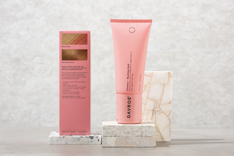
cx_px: 117
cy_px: 78
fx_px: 1300
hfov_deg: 10.3
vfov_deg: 6.9
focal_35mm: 200
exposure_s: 1/160
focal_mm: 200
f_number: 20
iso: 160
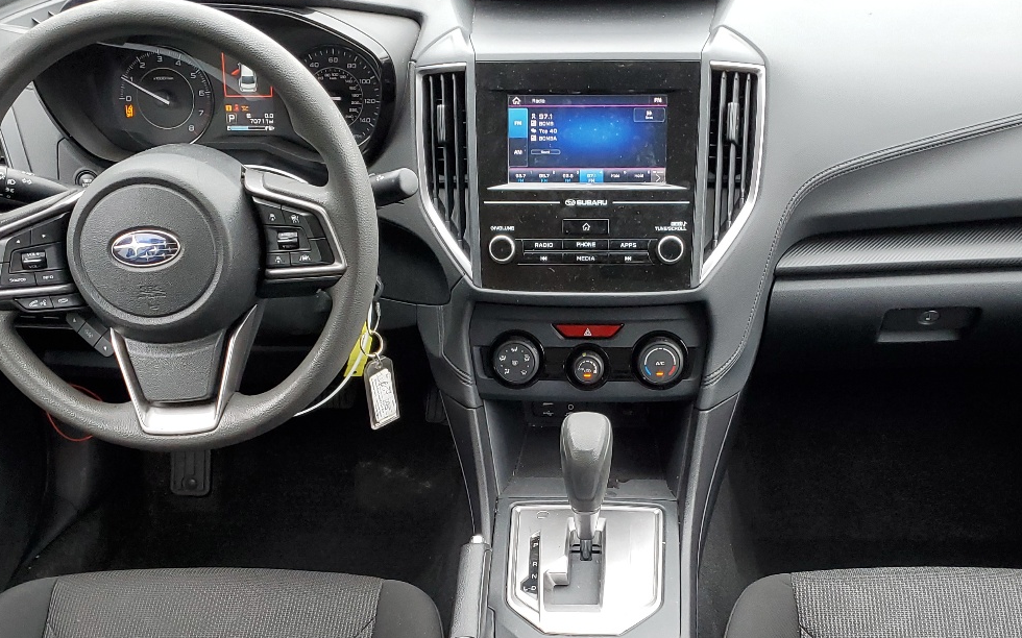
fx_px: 1253
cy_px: 526
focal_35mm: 45
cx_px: 581
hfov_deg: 44.3
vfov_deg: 27.9
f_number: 1.5
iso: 73
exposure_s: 1/120
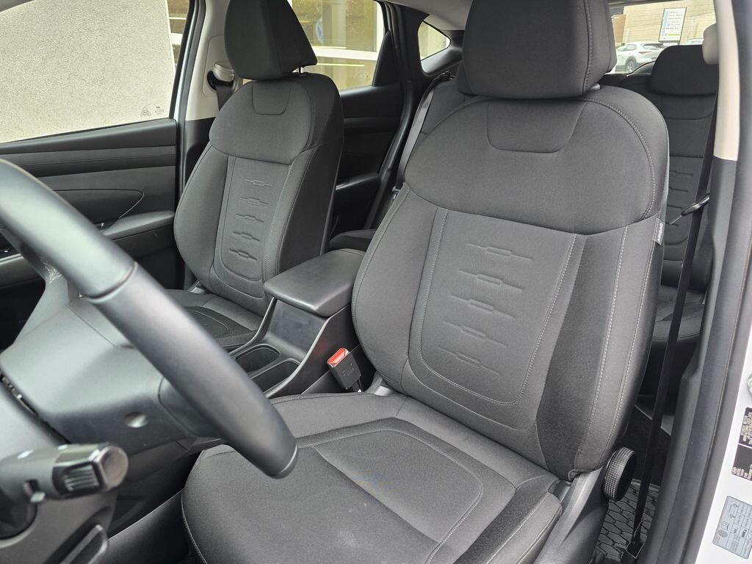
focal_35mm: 23
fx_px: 500
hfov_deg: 73.9
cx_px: 376
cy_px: 282
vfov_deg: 58.9
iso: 160
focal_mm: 6.3
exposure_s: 1/100
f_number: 1.7
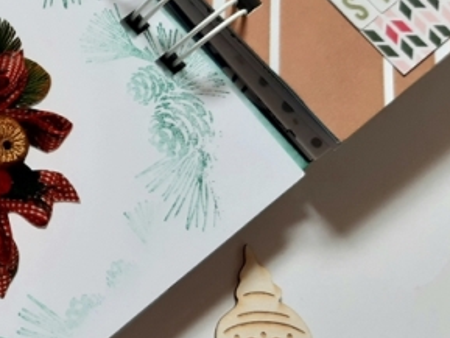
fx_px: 936
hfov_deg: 24.0
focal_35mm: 72
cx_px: -125
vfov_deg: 20.4
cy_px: 121
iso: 50
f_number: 1.7
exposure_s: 1/50
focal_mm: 3.92
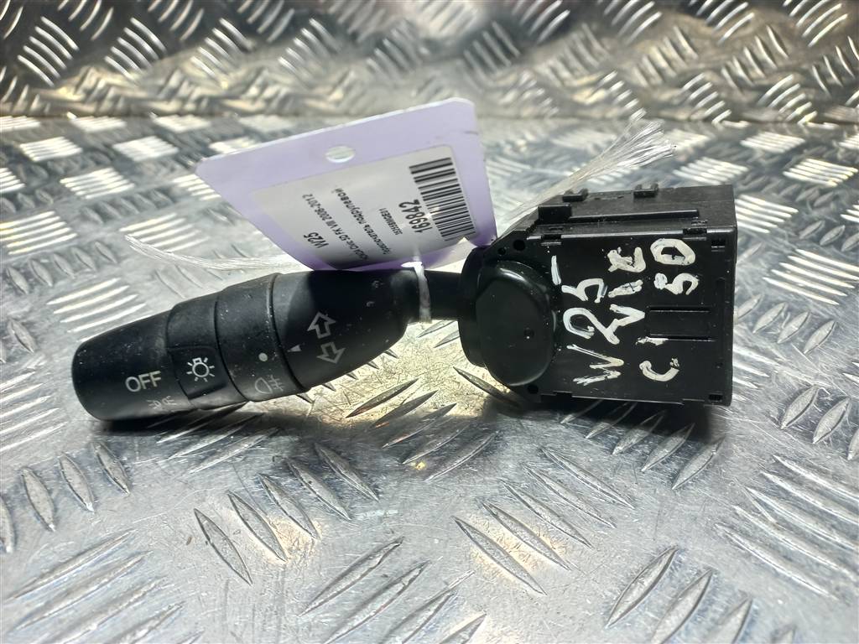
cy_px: 322
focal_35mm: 25
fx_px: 620
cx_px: 430
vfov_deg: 54.9
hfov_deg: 69.4
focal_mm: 4.6
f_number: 1.8
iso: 50
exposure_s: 1/50
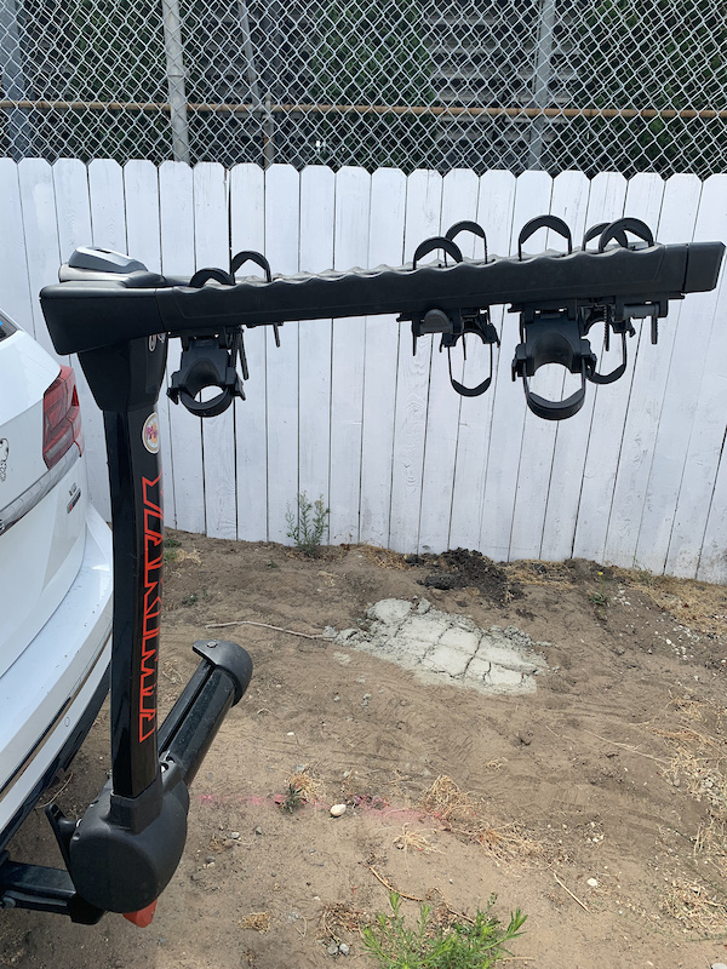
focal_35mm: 26
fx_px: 728
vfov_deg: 67.3
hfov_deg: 53.1
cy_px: 484
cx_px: 364
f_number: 1.8
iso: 25
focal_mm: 4.25
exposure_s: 1/991
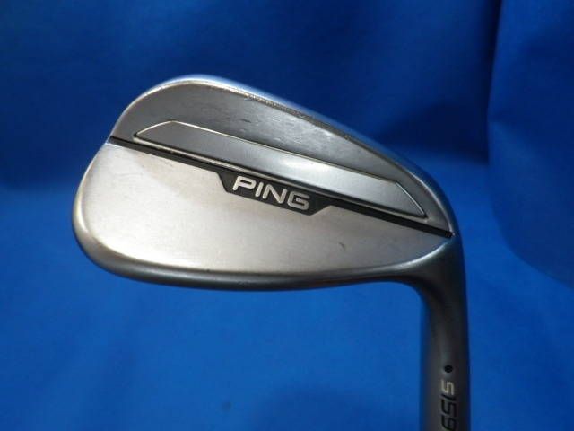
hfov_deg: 69.4
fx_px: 415
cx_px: 287
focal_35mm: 25
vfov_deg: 54.9
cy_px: 216
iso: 125
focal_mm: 4.5
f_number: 3.5
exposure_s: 1/50
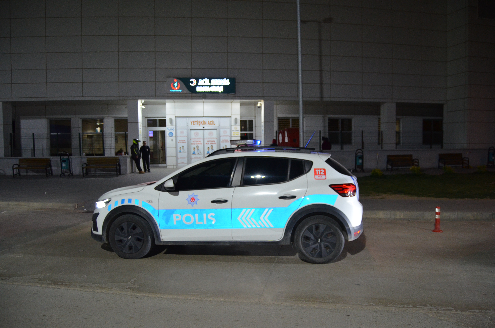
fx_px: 370
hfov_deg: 67.5
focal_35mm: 27
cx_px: 248
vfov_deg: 47.7
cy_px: 164
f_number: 3.5
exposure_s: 1/60
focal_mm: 18
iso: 1250
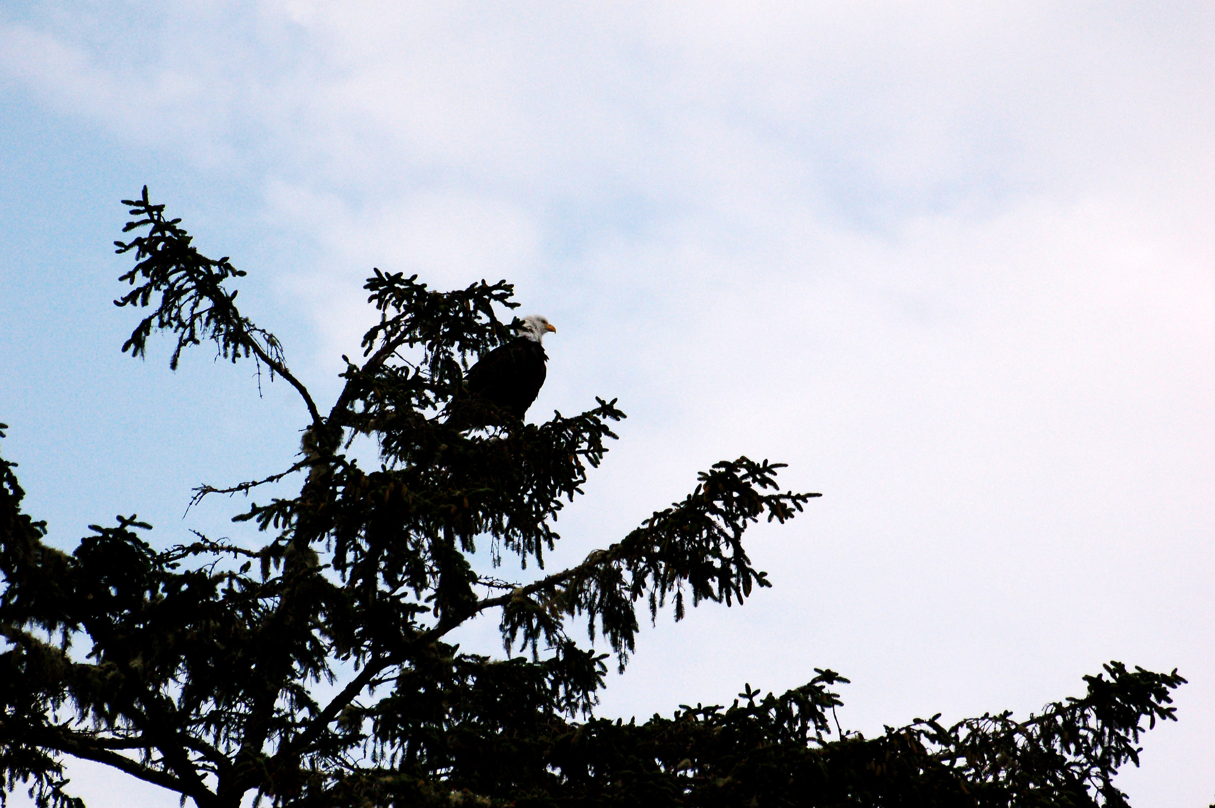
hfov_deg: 5.1
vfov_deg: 3.4
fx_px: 13655
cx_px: 608
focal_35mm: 405
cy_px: 404
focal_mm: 270
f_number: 10
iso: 1600
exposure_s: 1/4000
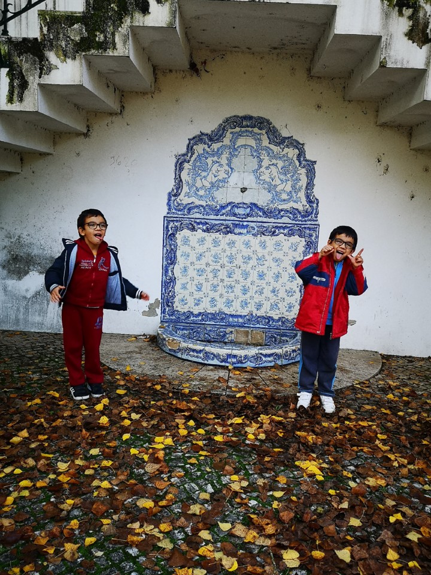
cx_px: 216
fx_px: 515
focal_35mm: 31
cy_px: 288
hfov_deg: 45.4
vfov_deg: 58.4
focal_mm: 3.95
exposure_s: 1/100
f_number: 1.8
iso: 80
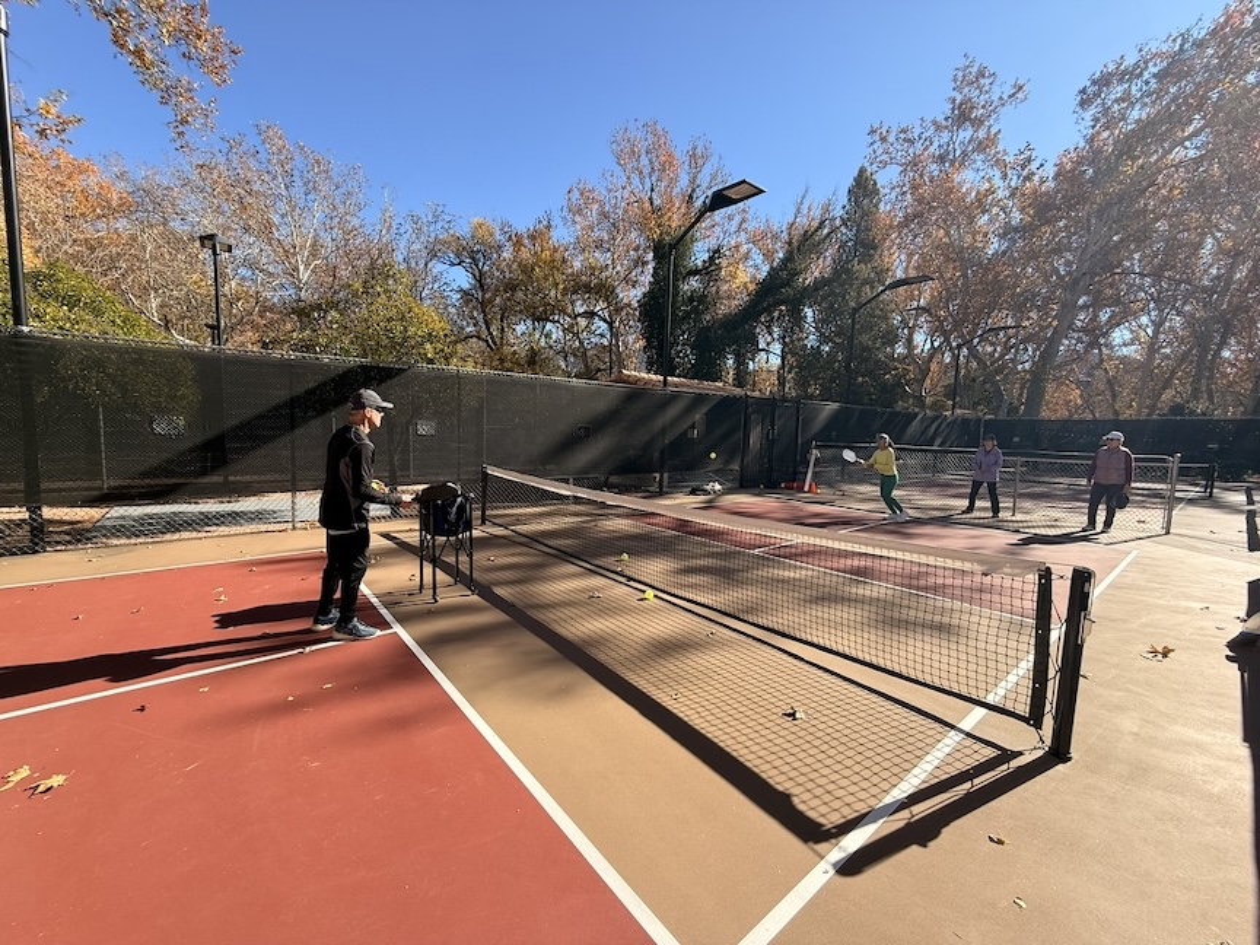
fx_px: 510
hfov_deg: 102.1
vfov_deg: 85.7
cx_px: 630
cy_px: 472
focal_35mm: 14
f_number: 2.2
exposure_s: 1/631
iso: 50
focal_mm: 2.22
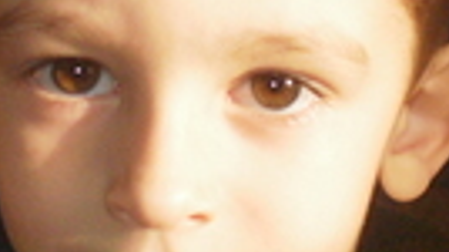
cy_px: 111
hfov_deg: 16.2
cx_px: 117
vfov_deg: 9.2
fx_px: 1570
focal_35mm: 132
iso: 400
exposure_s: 1/250
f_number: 3.1
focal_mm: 6.3
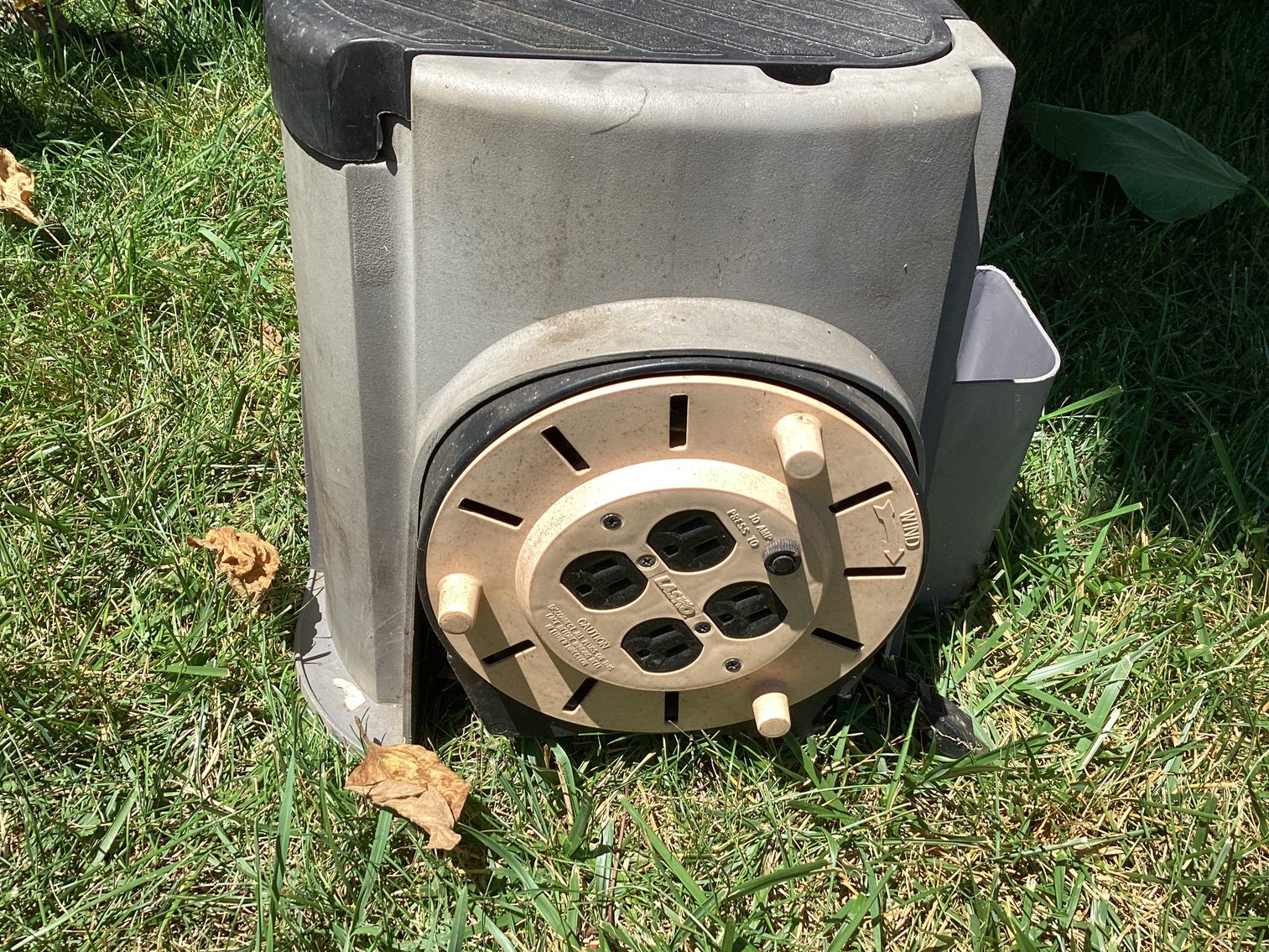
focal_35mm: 31
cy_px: 476
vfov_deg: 45.4
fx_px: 1137
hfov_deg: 58.3
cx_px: 634
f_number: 2.4
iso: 25
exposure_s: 1/815
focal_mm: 3.3
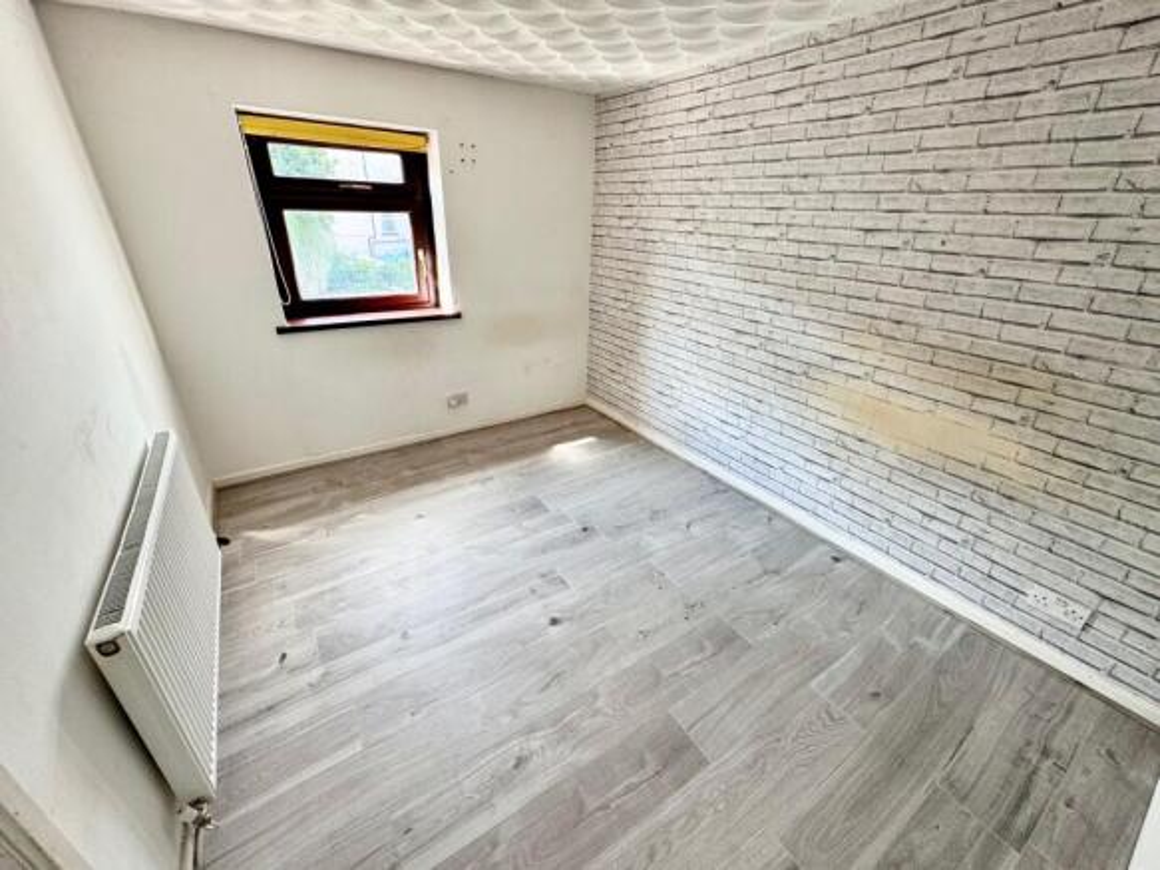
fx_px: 469
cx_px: 580
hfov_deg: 102.1
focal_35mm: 14
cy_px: 435
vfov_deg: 85.7
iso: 100
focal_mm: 2.22
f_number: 2.2
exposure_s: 1/99
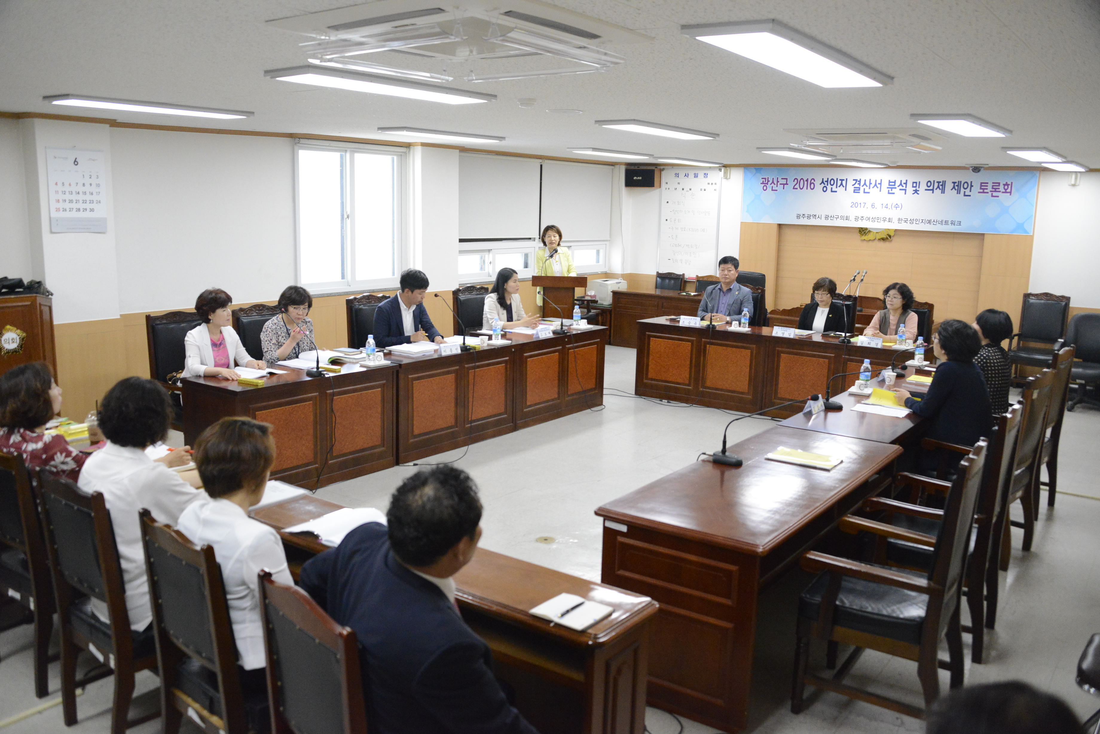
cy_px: 367
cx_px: 550
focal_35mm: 32
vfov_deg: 41.1
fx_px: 978
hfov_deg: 58.7
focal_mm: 32
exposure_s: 1/500
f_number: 3.8
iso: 6400
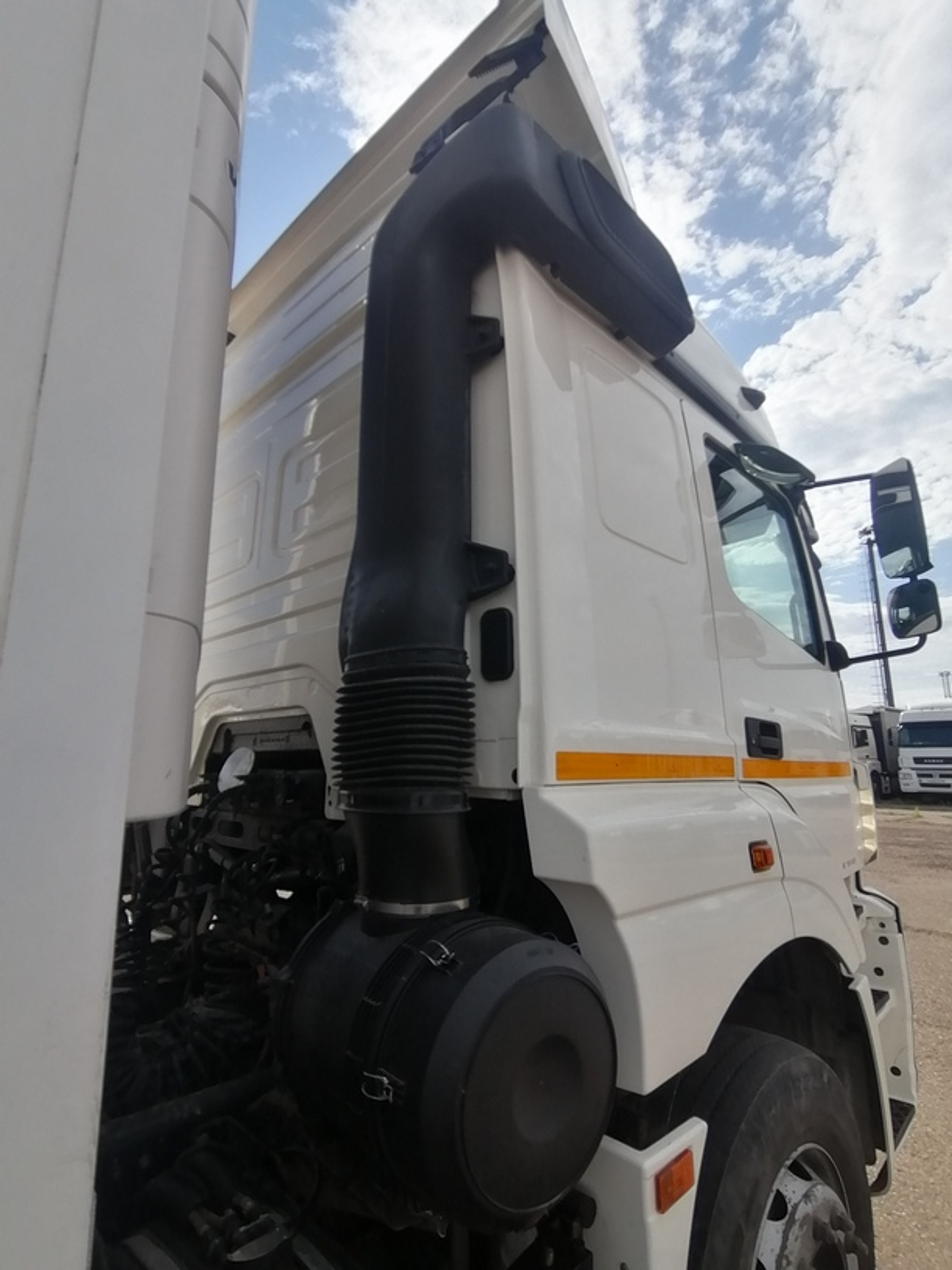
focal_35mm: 17
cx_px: 476
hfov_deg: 74.7
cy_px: 635
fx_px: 623
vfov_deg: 91.0
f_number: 2.4
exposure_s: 1/954
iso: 50
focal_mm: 1.78
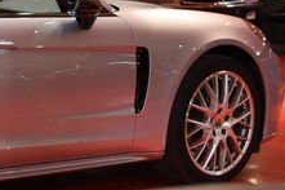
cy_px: 98
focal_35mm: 183
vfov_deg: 7.5
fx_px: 1446
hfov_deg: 10.8
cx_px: -161
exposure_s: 1/60
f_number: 2.8
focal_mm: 35
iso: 800
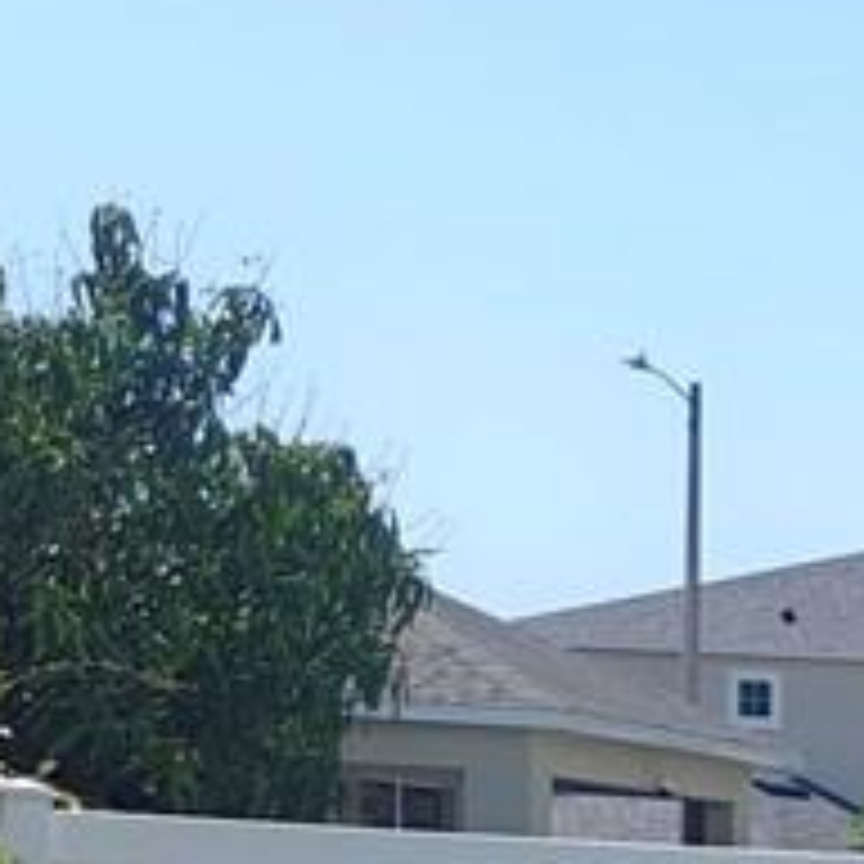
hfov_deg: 8.8
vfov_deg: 9.7
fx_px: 4772
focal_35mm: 169
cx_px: 2430
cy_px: 1624
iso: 50
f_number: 1.6
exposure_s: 1/1506
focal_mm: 6.06
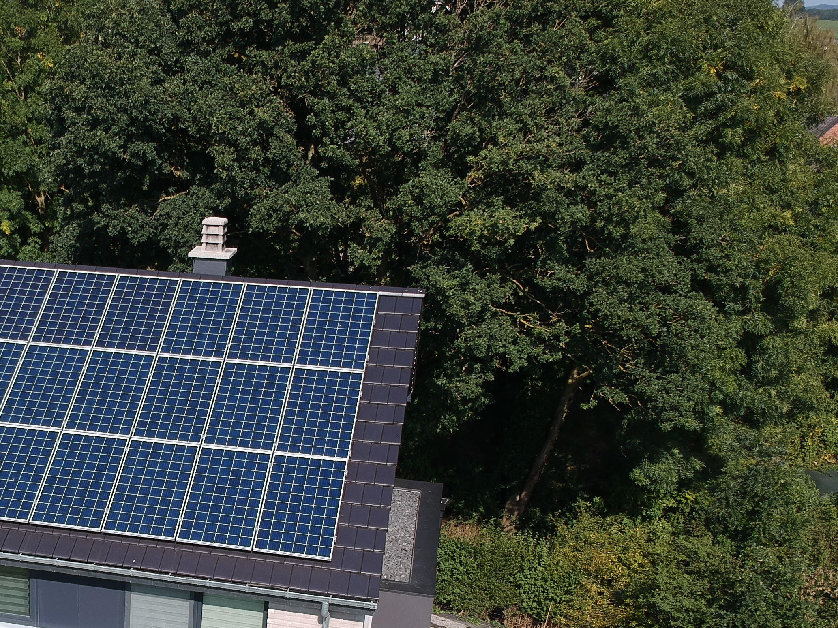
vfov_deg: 29.5
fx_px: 1162
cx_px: 133
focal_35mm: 48
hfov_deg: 37.8
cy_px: 508
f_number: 2.6
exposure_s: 1/1000
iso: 101
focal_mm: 4.49
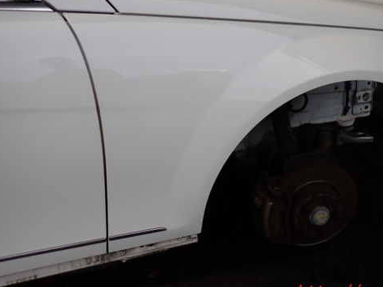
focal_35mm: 38
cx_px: 239
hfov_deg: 48.5
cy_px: 121
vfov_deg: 37.6
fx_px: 420
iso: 125
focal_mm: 5.4
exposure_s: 1/60
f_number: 2.3
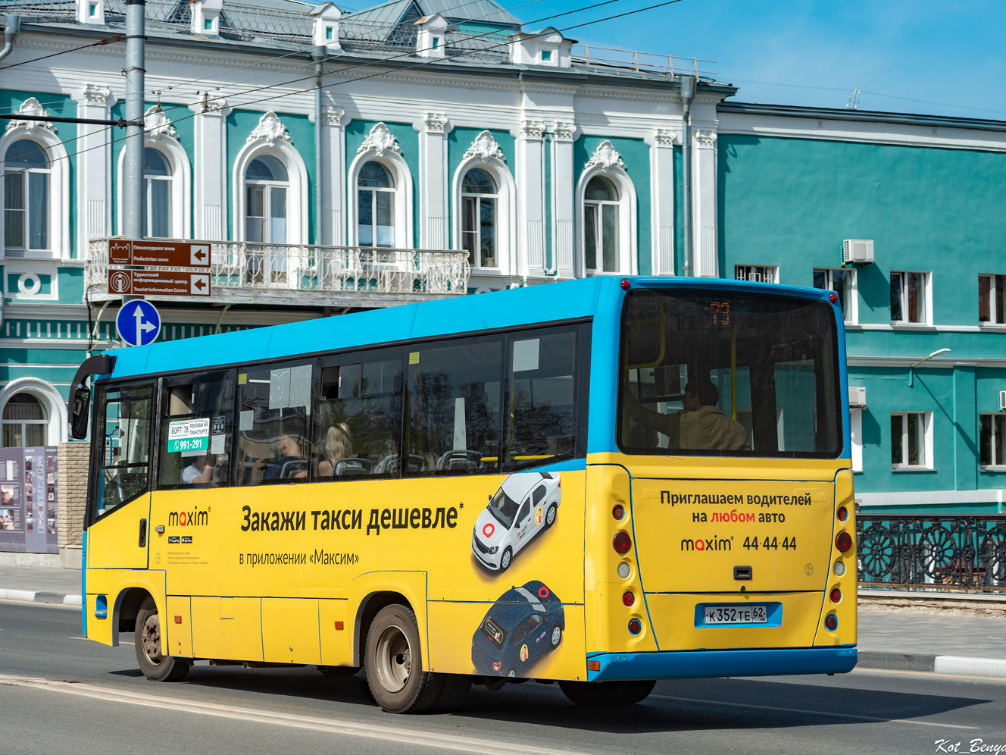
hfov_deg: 25.6
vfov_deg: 19.4
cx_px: 442
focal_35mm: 76
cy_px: 378
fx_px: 2209
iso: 125
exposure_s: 1/640
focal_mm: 70
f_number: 8
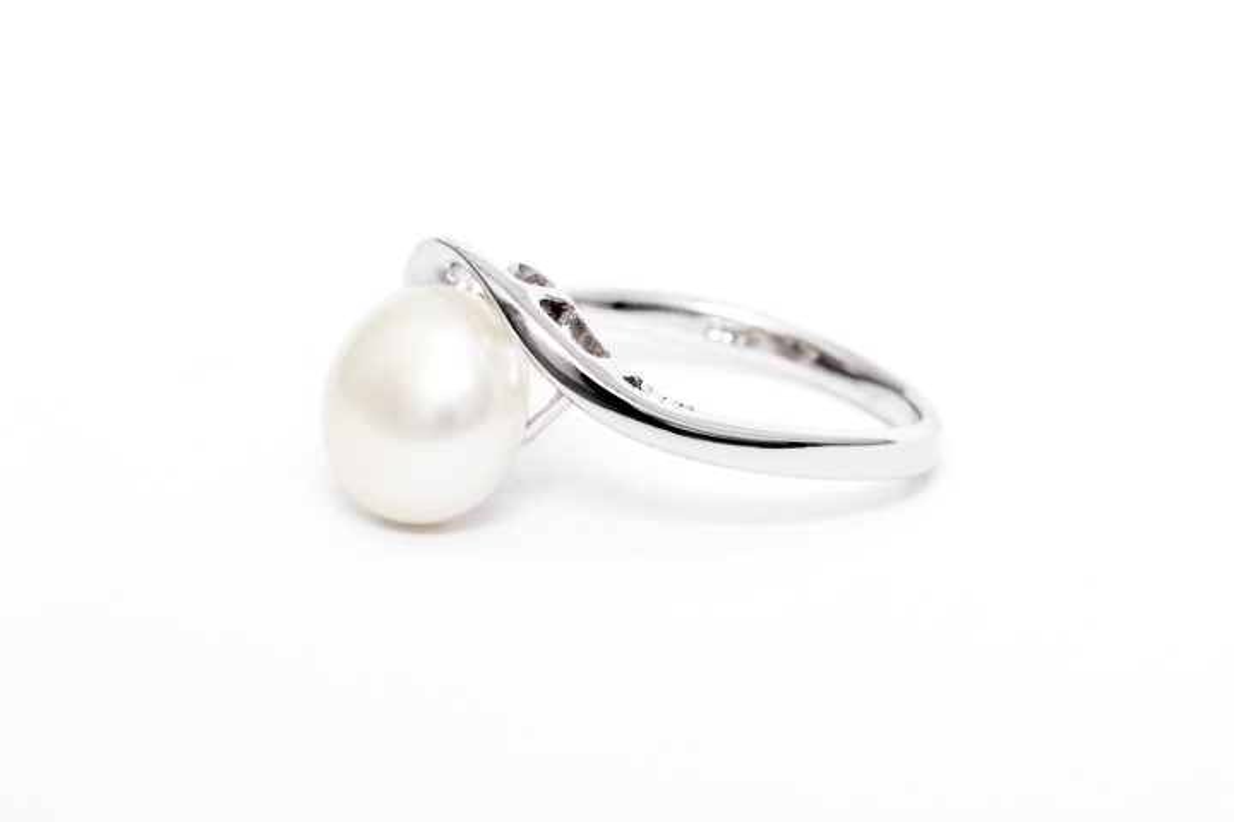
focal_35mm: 90
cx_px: 617
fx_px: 3085
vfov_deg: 15.2
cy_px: 411
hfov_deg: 22.6
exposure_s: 6
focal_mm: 60
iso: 400
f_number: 29
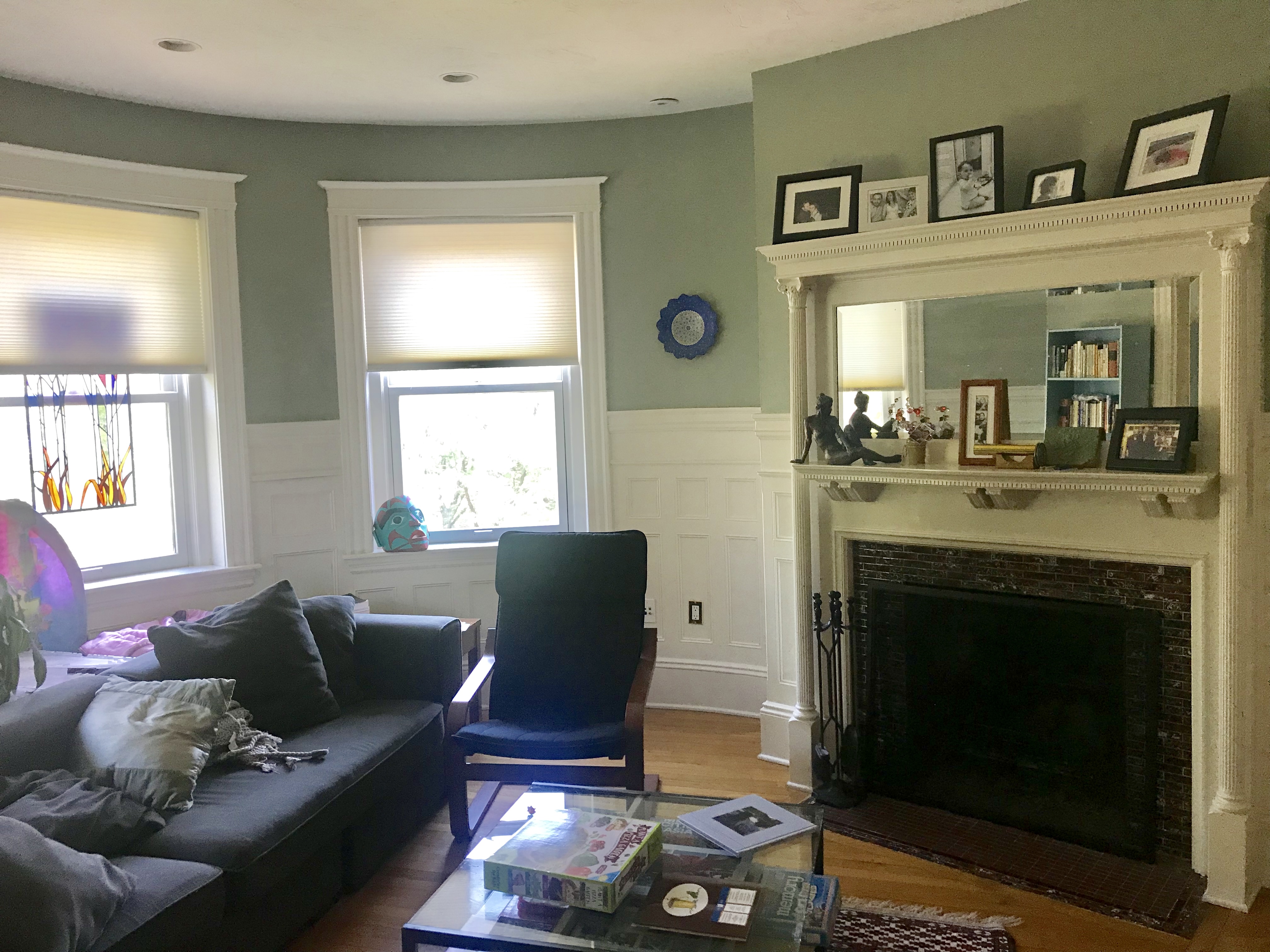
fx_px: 1027
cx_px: 635
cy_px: 476
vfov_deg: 49.7
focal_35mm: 28
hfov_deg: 63.4
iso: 40
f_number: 1.8
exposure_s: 1/30
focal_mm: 3.99
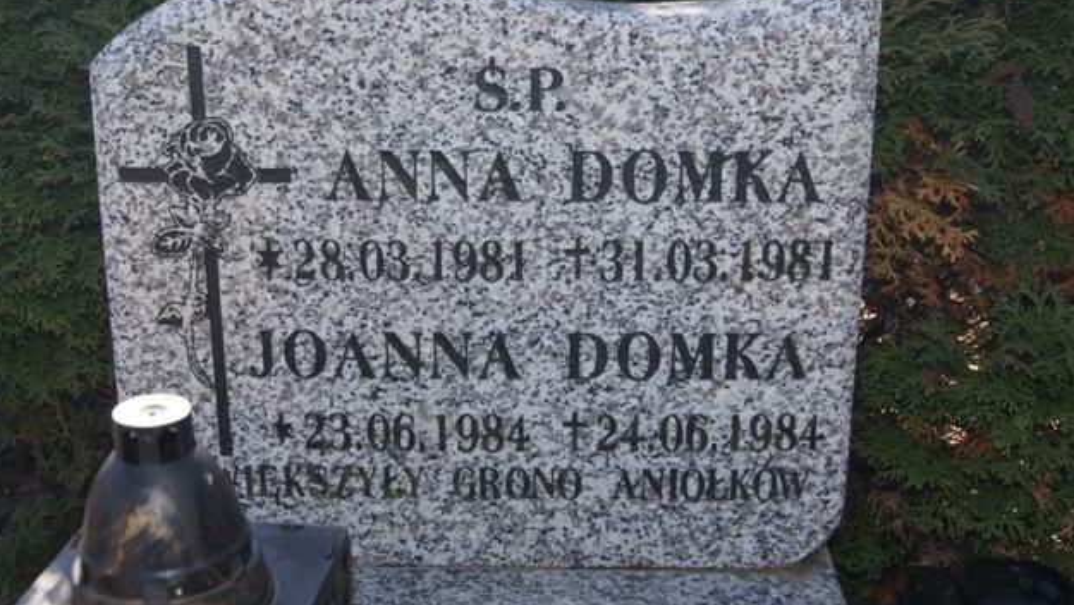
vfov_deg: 26.5
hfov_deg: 45.5
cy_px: 260
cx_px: 538
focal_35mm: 45
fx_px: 1282
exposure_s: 1/160
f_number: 8
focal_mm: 28
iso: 200
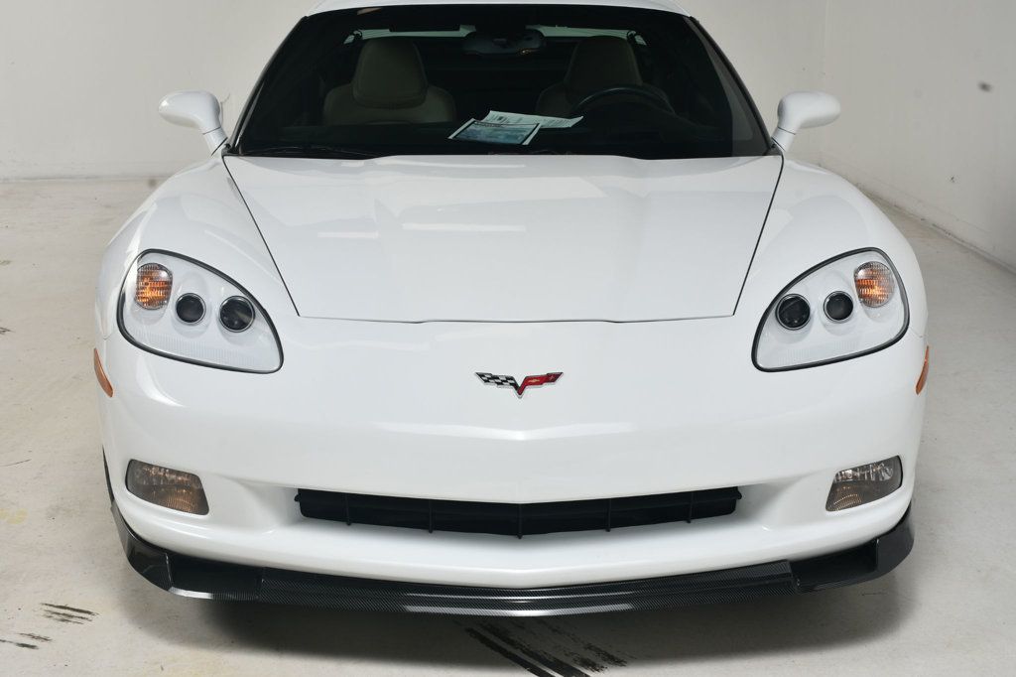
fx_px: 1608
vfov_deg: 23.8
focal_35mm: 57
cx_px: 508
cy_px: 338
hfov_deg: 35.1
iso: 100
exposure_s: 1/160
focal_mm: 38
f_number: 14
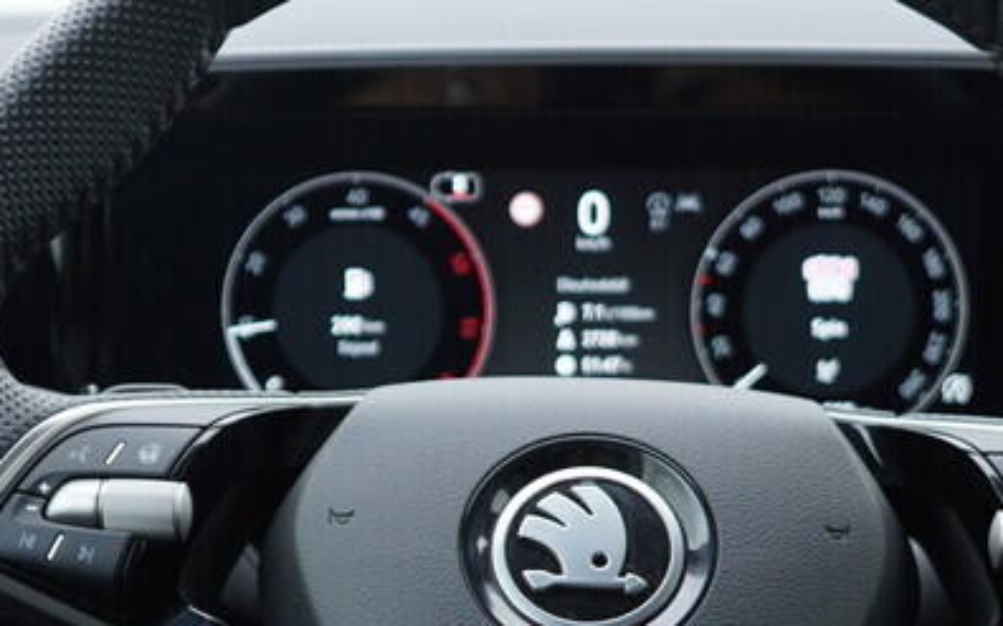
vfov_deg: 13.5
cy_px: 642
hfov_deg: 21.9
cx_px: 496
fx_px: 2595
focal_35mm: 95
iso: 160
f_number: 2.8
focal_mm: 24
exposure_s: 1/40
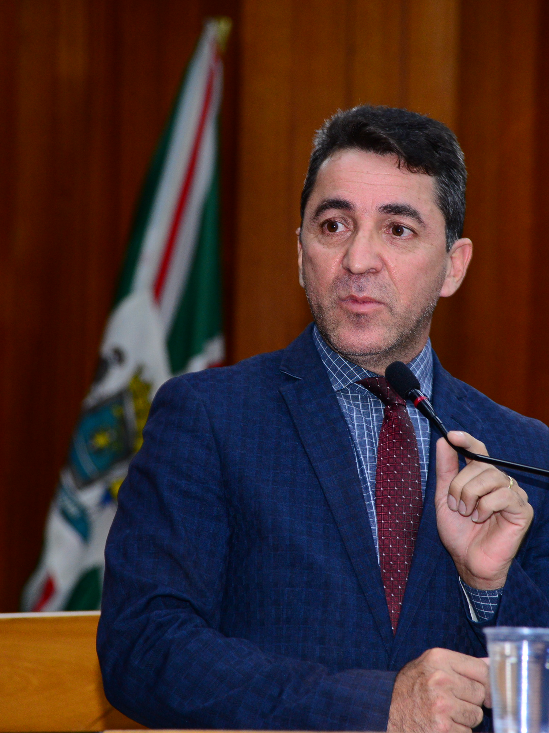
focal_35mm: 159
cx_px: 342
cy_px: 366
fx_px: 3363
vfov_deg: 12.4
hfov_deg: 9.3
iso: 1600
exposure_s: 1/80
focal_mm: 110
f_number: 4.5
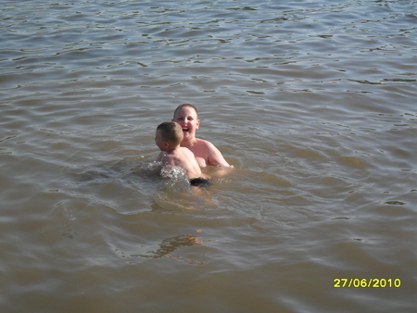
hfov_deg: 21.3
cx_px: 208
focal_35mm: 92
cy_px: 156
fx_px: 1109
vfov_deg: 16.1
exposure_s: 1/500
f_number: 4.4
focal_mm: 15.3
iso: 80
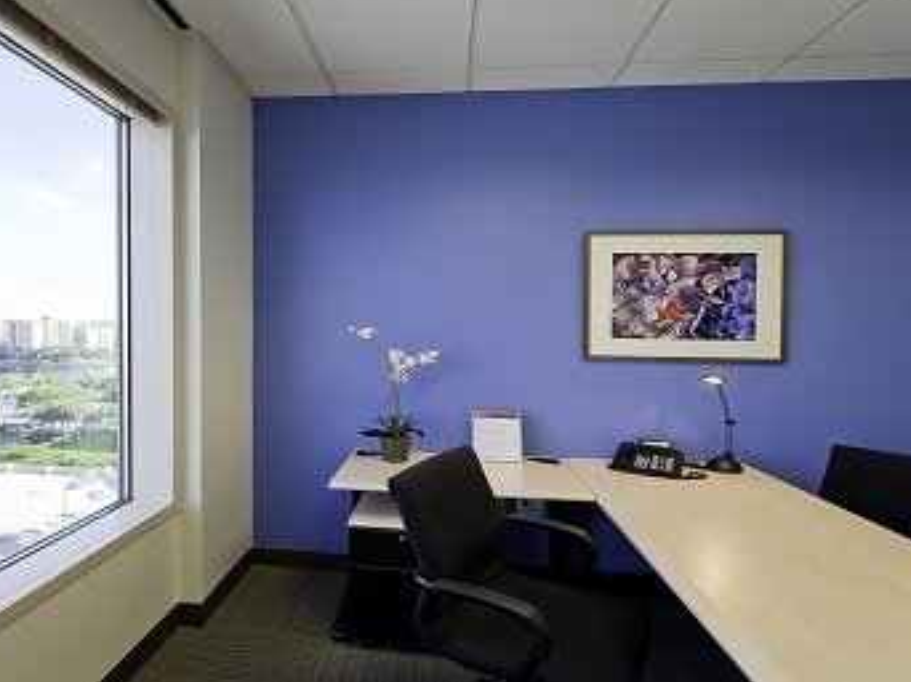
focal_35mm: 18
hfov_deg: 87.6
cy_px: 333
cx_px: 421
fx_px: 473
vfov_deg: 71.5
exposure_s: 1/125
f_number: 3.2
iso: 200
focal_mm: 16
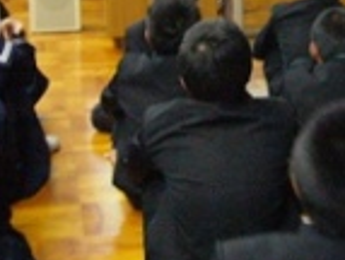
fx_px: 1099
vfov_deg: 12.9
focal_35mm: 110
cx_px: 290
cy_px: -108
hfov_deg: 17.6
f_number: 2.8
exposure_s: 1/8
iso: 200
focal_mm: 5.8
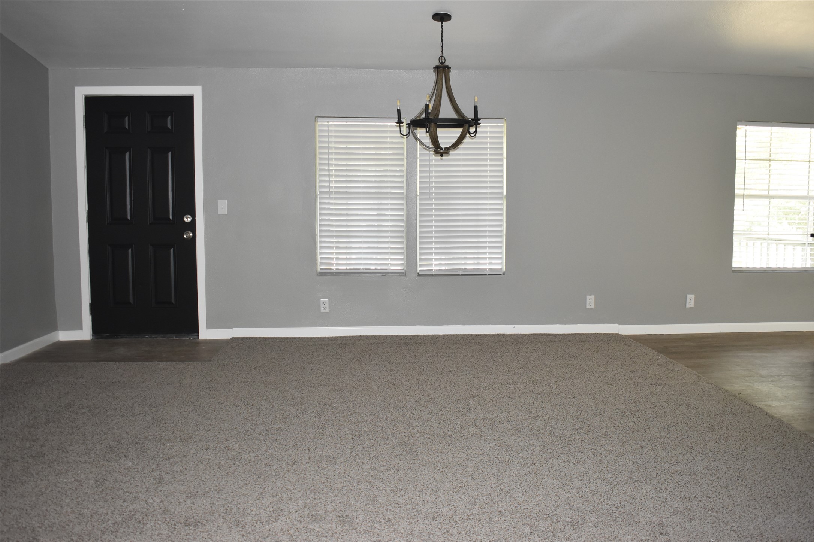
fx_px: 746
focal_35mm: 33
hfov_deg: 57.2
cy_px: 271
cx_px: 407
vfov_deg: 40.0
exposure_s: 1/60
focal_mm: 22
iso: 1100
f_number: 3.8
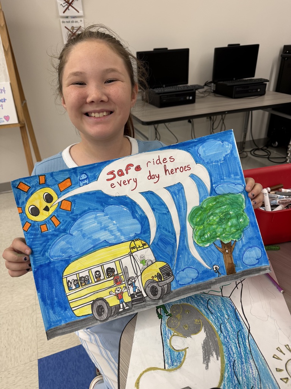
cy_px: 194
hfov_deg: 56.8
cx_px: 146
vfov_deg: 71.6
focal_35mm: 24
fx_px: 269
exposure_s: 1/120
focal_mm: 6.76
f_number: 1.78
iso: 160
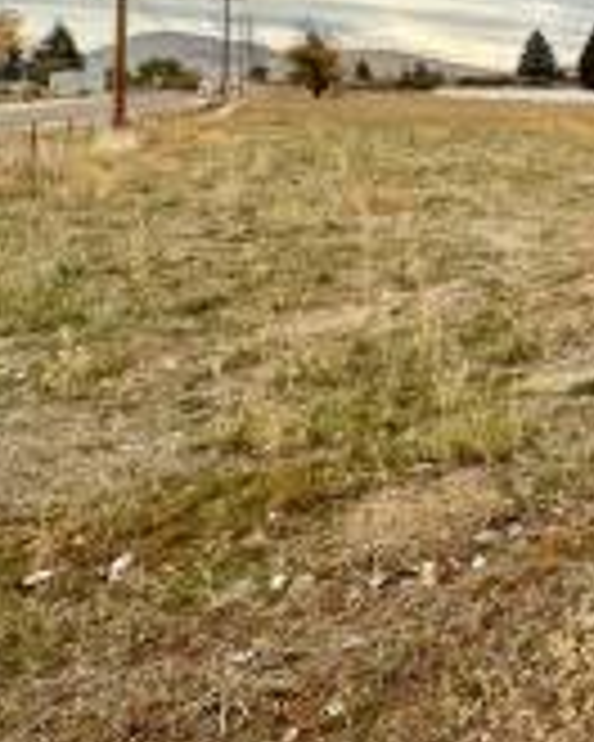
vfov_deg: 49.4
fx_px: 725
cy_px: 99
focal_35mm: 33
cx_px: 808
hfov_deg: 31.7
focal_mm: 2.22
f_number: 2.2
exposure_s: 1/1062
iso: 50
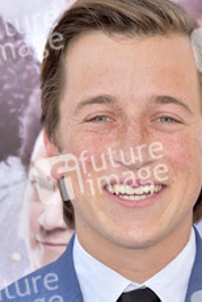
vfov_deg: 6.6
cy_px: 239
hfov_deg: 4.4
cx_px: 140
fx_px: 2626
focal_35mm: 313
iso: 320
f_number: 7.1
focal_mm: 180
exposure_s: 1/250
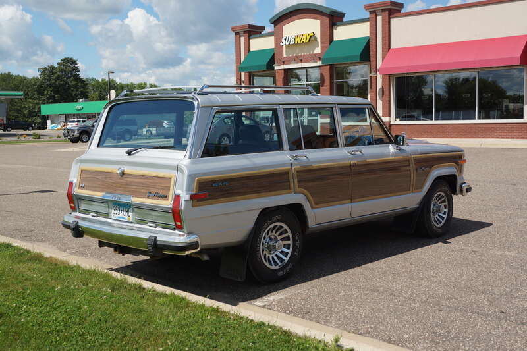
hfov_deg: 46.4
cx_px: 264
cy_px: 176
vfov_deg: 31.9
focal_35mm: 42
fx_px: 615
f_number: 8
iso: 100
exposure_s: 1/200
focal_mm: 28
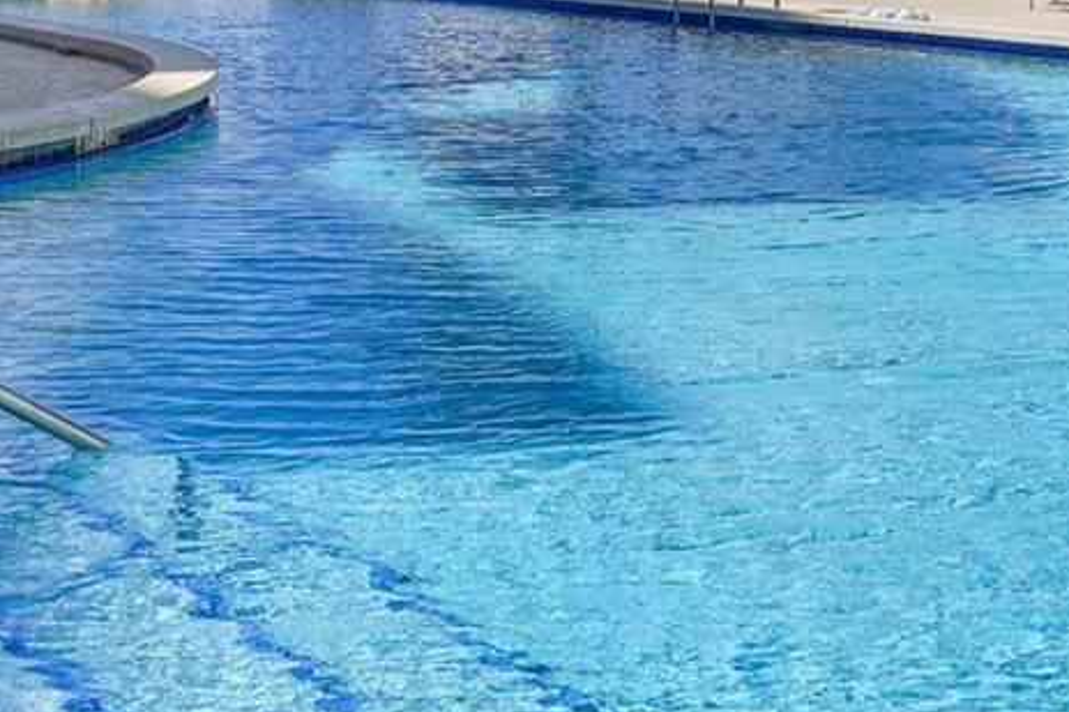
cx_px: 661
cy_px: 9
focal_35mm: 69
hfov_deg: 29.2
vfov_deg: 19.2
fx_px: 2048
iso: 400
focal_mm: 20
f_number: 7.1
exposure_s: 1/8000
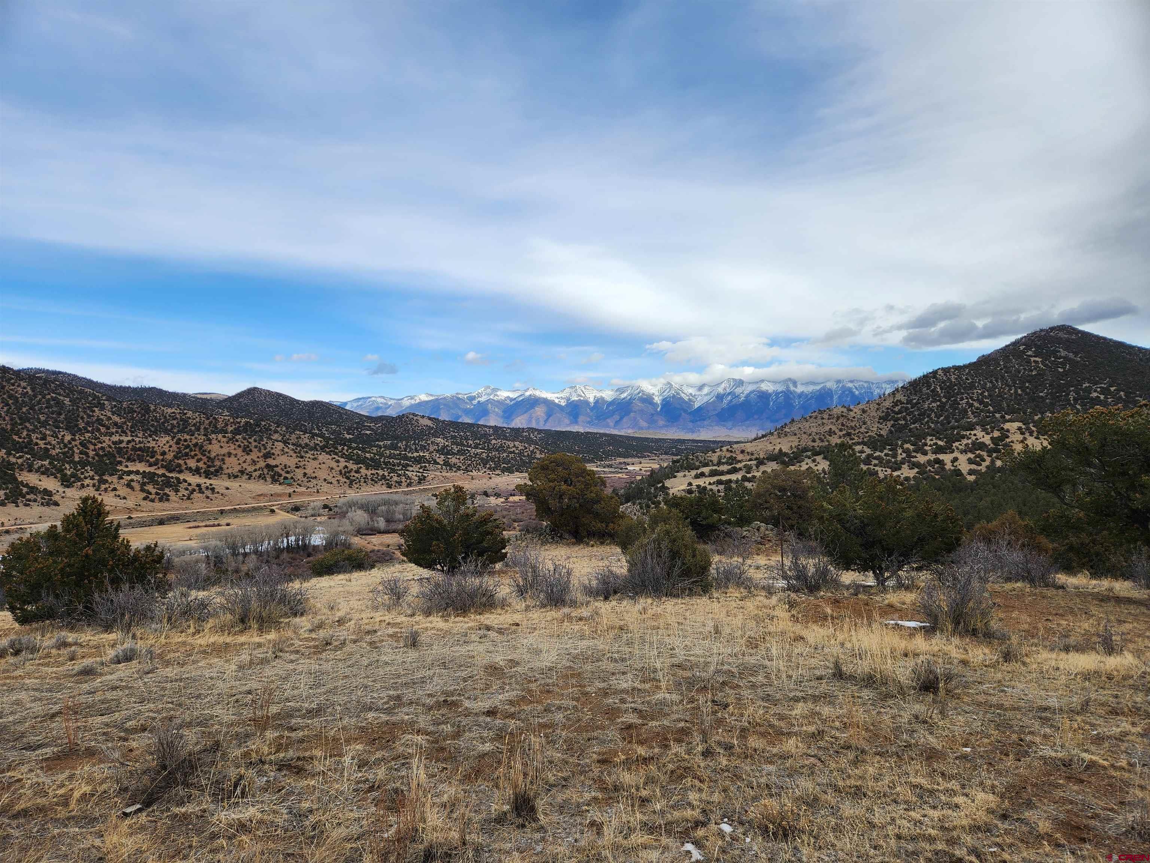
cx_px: 575
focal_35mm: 23
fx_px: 764
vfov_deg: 58.9
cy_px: 432
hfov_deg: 73.9
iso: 20
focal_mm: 5.4
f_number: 1.8
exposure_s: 1/1179
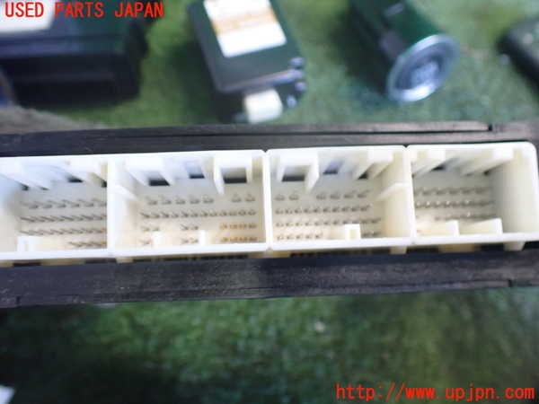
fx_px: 467
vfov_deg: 46.8
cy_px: 202
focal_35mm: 30
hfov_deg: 60.0
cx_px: 270
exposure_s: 1/60
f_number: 2.3
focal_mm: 5.4
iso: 800
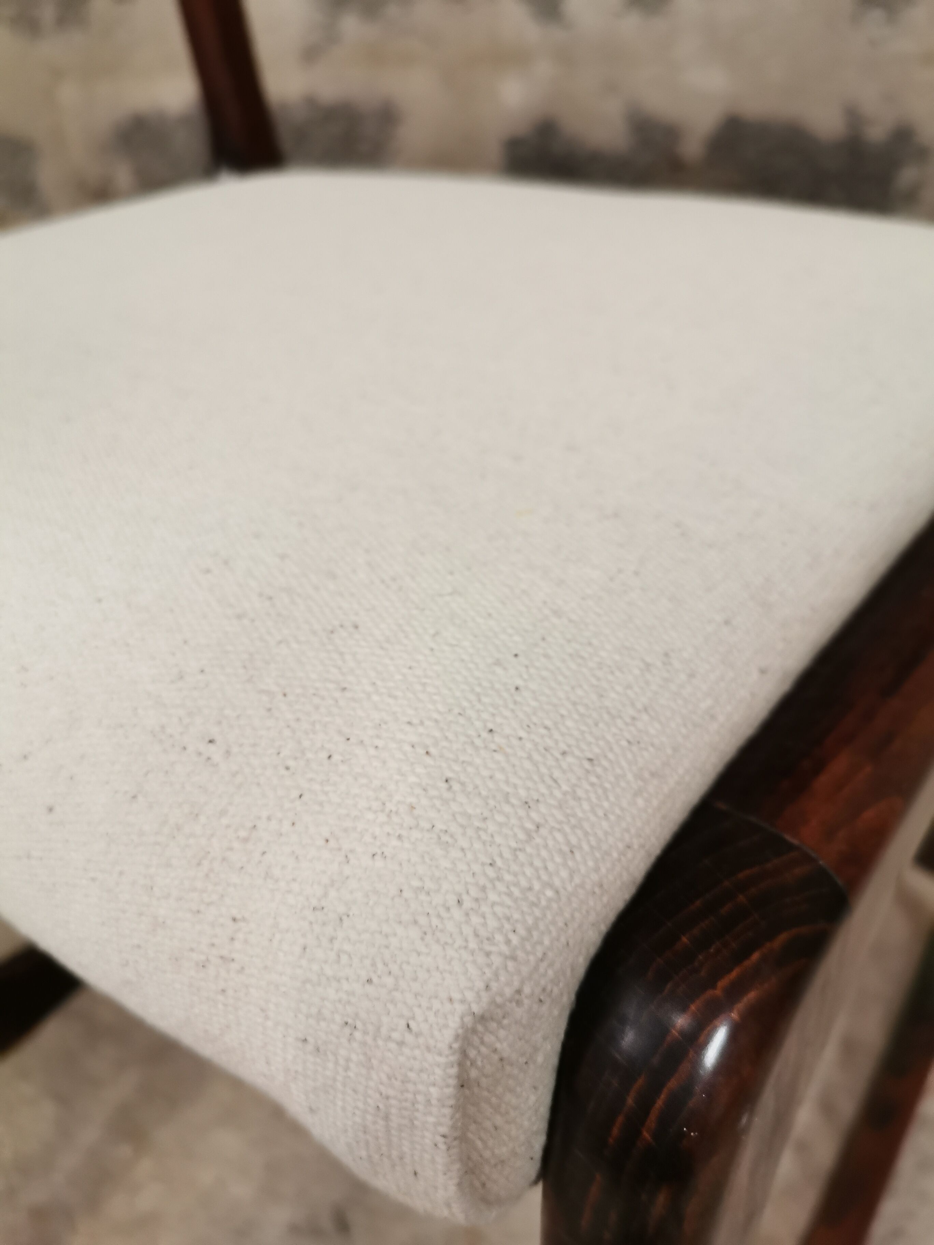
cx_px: 467
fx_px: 971
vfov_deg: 65.3
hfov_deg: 51.4
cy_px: 622
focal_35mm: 27
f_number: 1.8
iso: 320
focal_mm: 5.58
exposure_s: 1/33.3
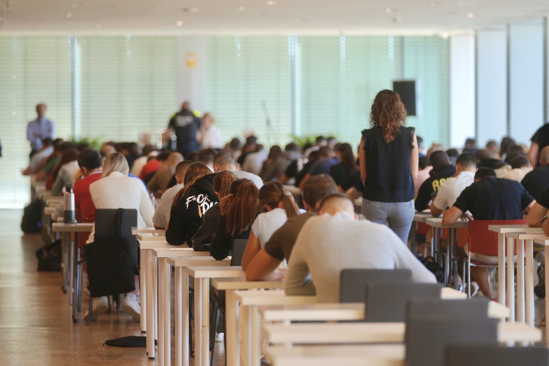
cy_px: 183
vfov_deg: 5.7
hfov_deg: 8.5
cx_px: 274
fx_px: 3705
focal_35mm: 243
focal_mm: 162
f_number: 2.8
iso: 200
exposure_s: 1/100
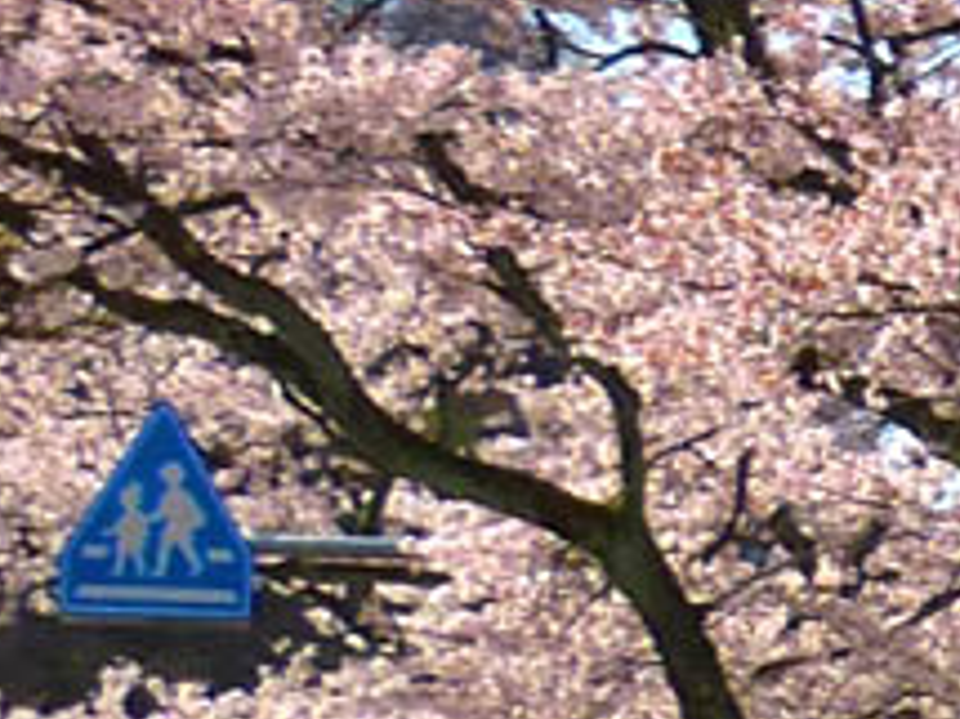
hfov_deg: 6.8
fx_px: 7539
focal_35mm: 272
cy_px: 87
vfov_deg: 5.5
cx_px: 2420
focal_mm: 6.4
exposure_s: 1/200
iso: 80
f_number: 8
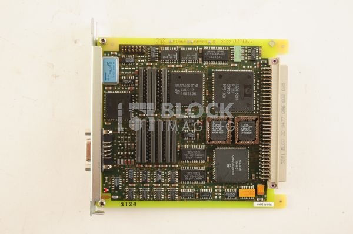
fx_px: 490
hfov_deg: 39.6
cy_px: 117
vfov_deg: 26.9
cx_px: 176
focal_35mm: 50
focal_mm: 50
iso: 1600
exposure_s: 1/160
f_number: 13
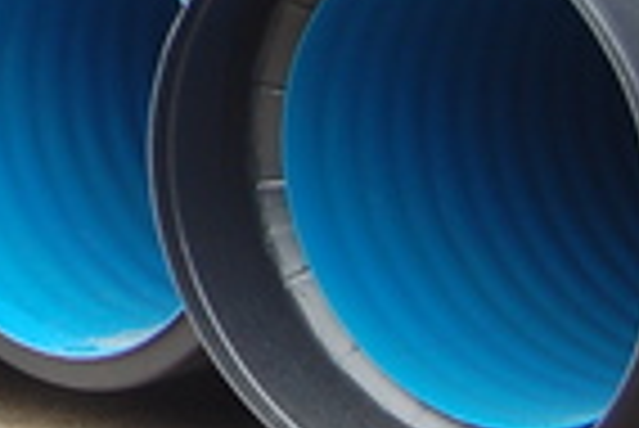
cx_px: -860
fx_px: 3891
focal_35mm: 219
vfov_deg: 6.0
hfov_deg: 8.6
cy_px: -631
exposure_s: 1/100
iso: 200
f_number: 6.3
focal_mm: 26
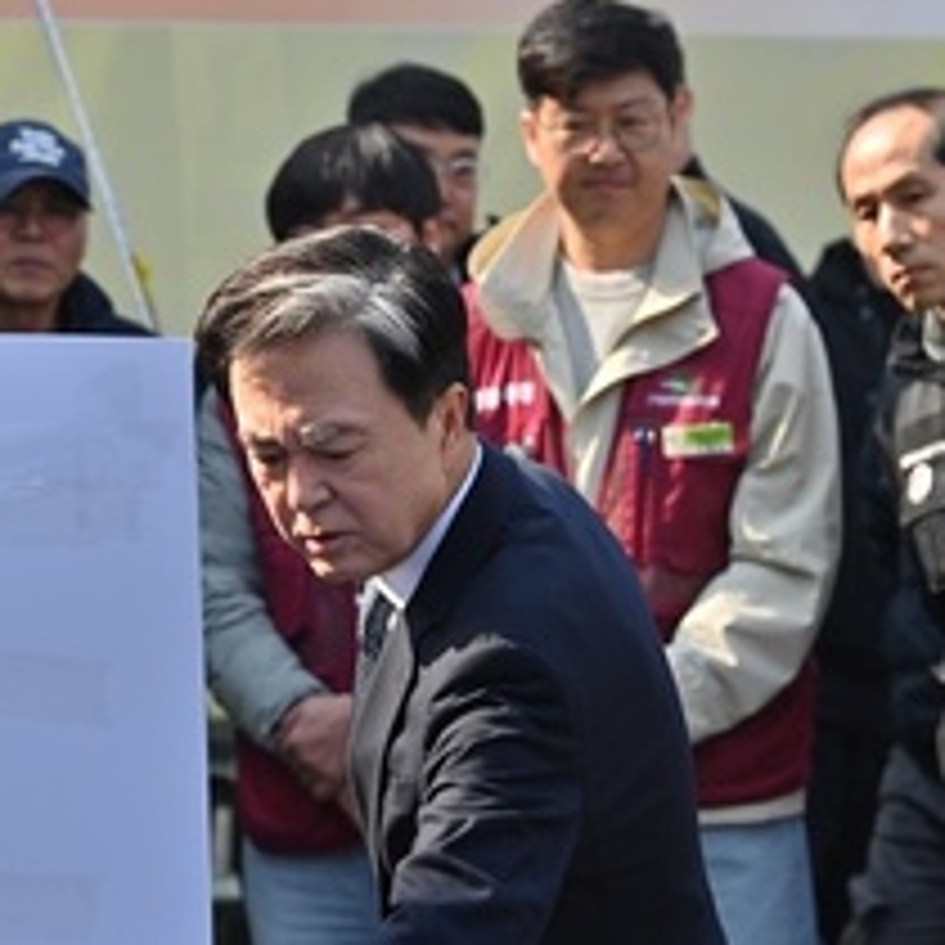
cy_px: 513
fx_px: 6301
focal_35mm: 204
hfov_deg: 8.6
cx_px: 302
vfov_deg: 8.6
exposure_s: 1/320
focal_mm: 112
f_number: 5.6
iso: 100
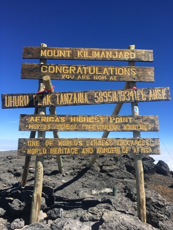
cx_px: 86
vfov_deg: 61.7
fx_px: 193
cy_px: 115
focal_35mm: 29
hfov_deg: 48.2
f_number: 2.2
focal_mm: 4.15
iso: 25
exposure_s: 1/1425
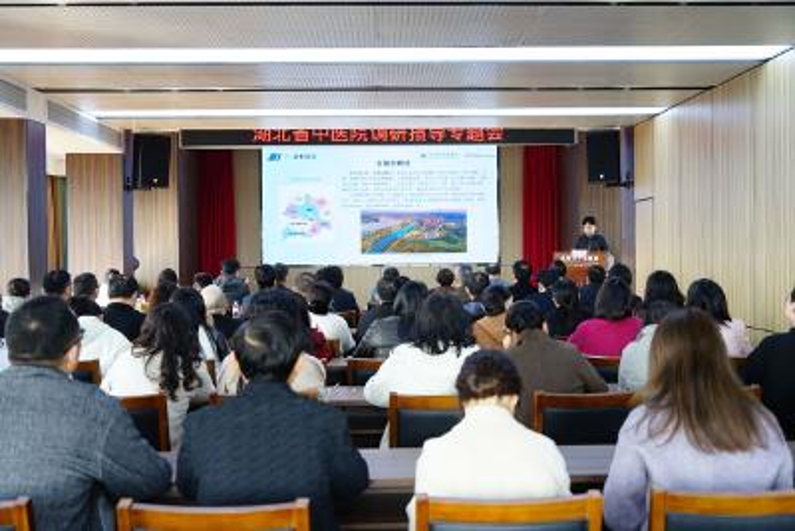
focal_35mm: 39
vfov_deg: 34.2
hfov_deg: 49.5
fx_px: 862
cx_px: 398
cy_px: 266
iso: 500
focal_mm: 39
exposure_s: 1/60
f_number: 4
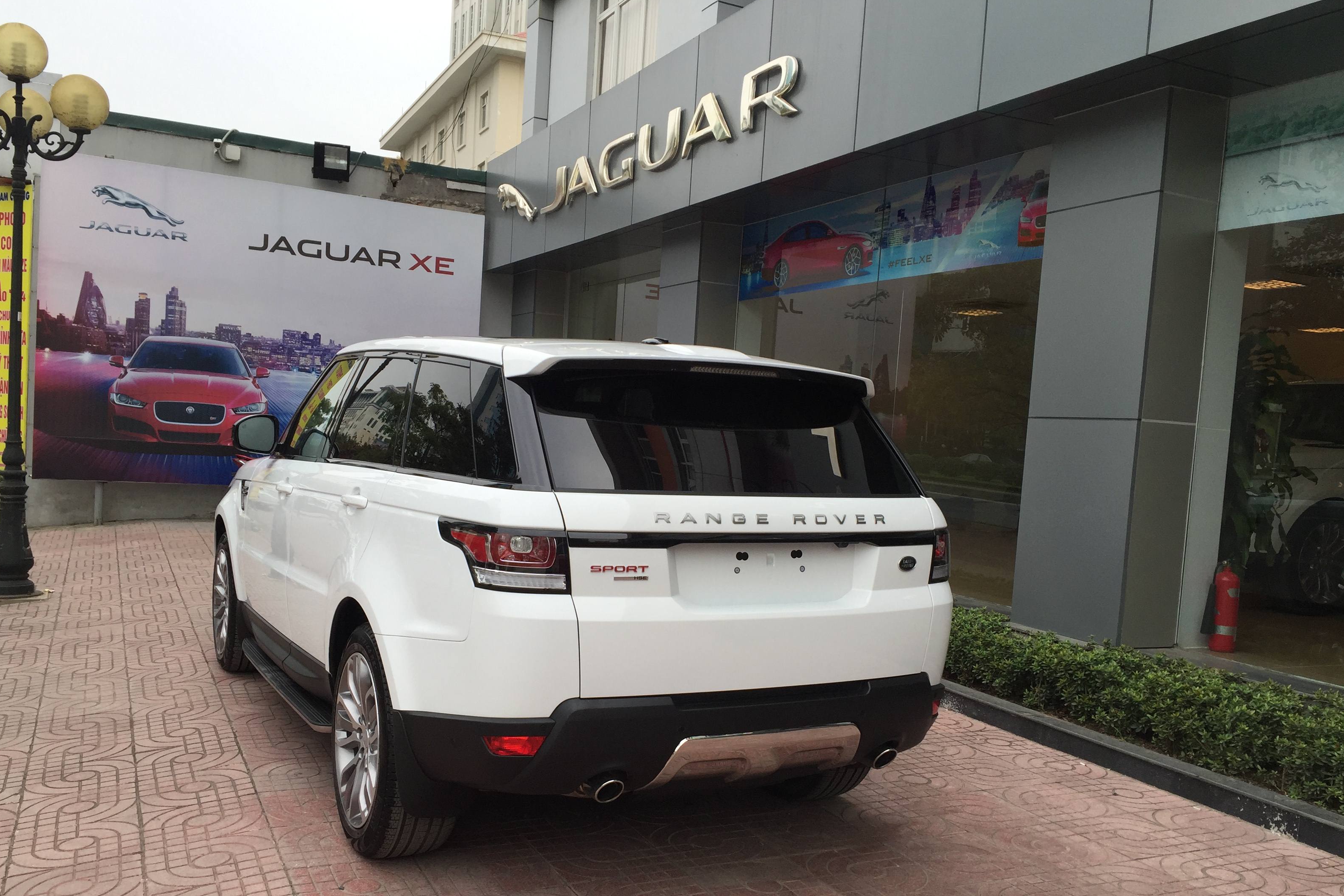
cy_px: 507
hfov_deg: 60.3
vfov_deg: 42.2
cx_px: 658
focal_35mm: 31
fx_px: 1157
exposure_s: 1/488
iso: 32
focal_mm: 4.15
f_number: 2.2
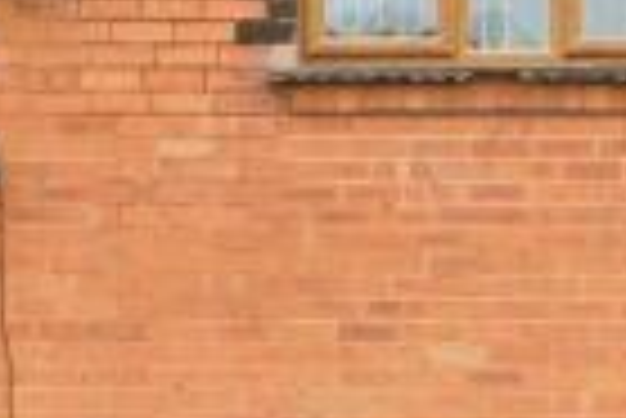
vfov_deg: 5.3
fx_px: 4474
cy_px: 443
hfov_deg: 8.0
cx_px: 441
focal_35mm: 257
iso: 1600
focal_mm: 35
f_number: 7.1
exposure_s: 1/250
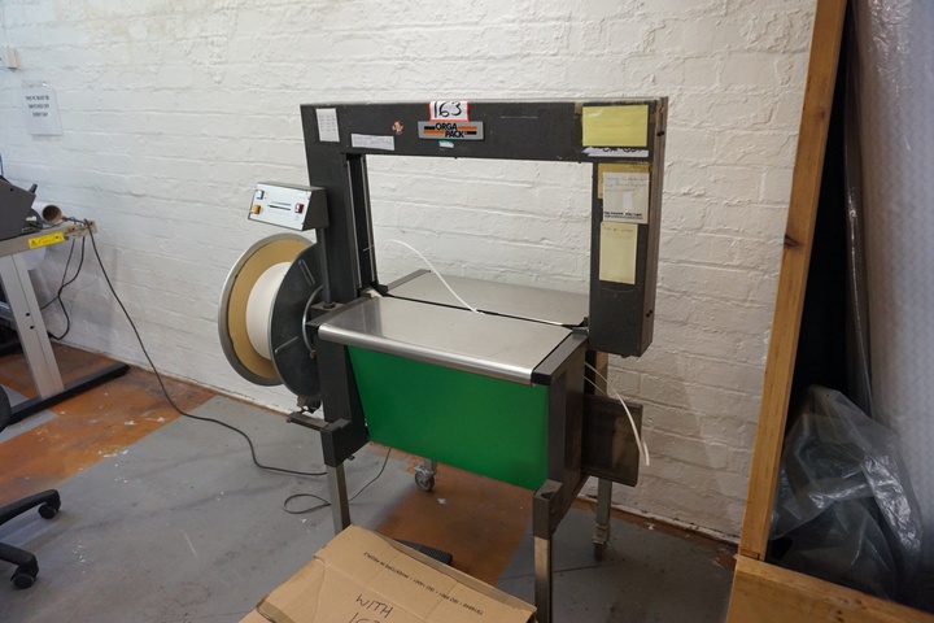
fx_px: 623
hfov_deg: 73.7
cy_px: 312
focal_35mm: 24
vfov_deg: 53.1
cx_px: 467
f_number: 4
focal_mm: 16
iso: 1250
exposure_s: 1/160
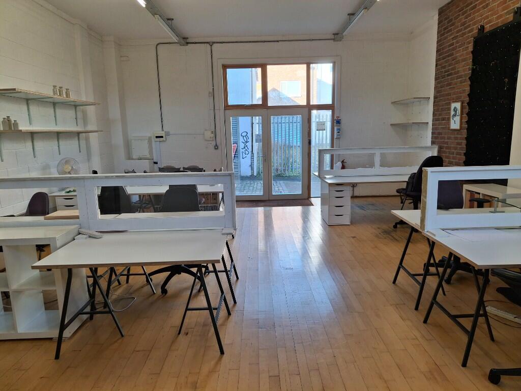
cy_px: 196
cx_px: 260
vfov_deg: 54.9
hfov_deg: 69.4
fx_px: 376
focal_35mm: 25
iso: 32
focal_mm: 4.69
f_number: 1.8
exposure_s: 1/100
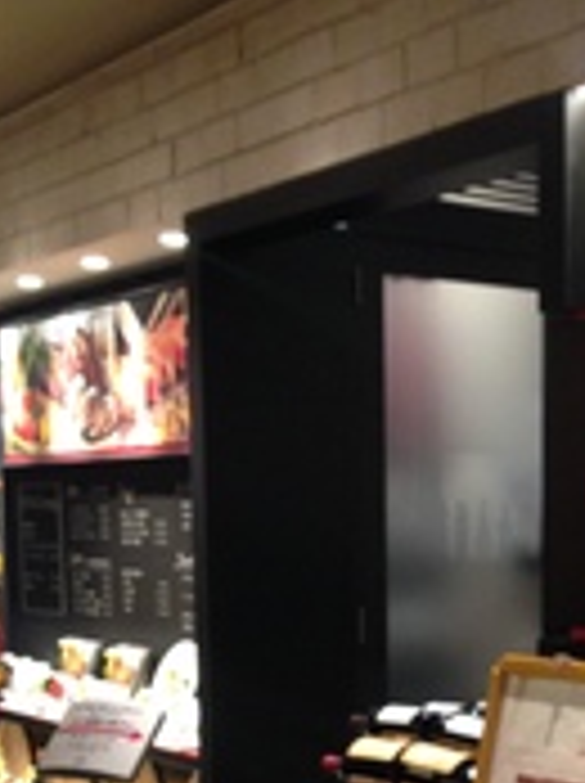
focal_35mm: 76
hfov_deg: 18.9
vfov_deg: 24.7
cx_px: 544
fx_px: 1717
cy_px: 752
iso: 200
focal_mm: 4.12
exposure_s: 1/20
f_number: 2.4
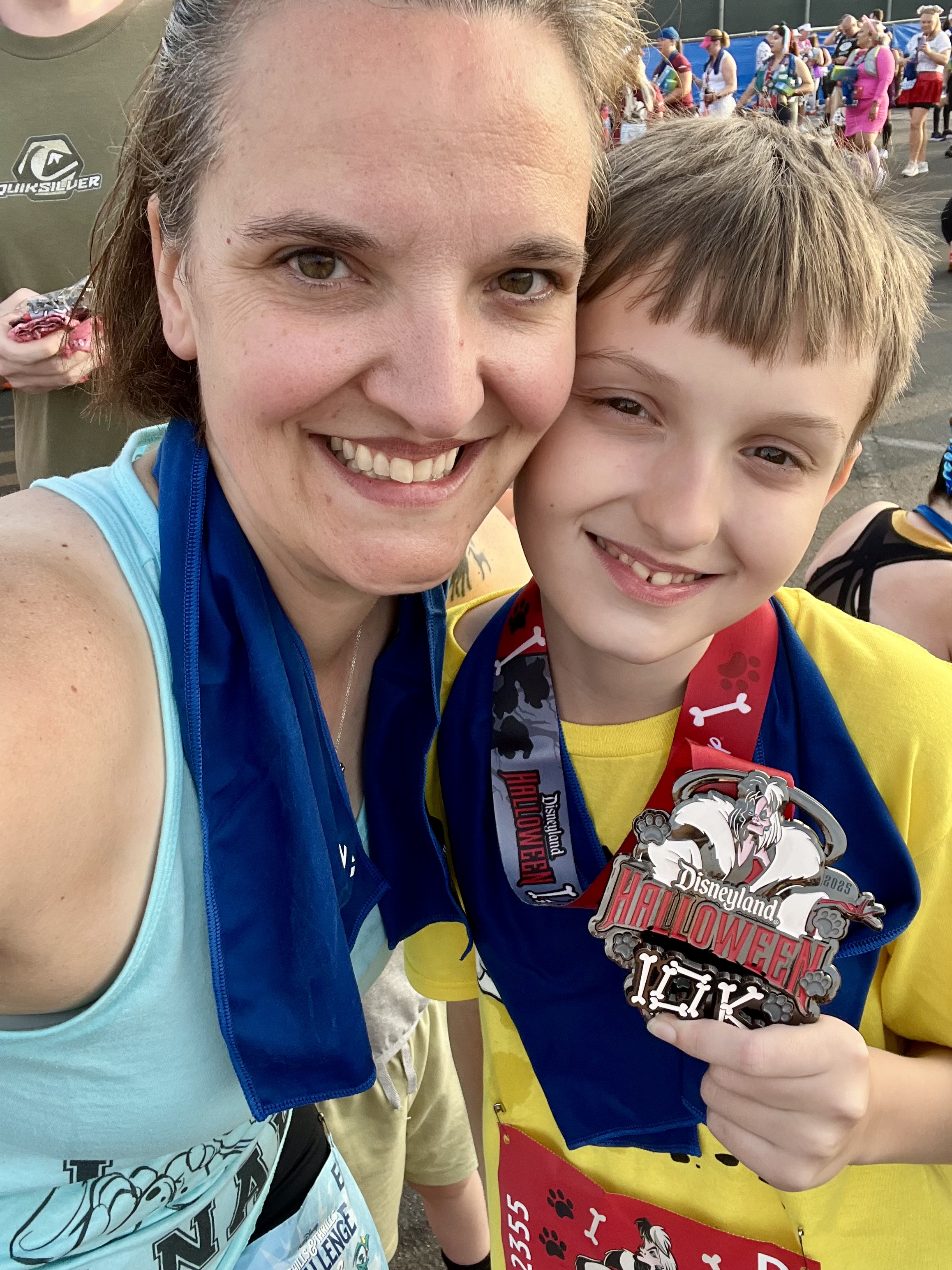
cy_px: 635
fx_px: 1100
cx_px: 476
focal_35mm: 30
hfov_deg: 46.8
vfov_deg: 60.0
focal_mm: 2.71
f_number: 2.2
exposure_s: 1/124
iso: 25
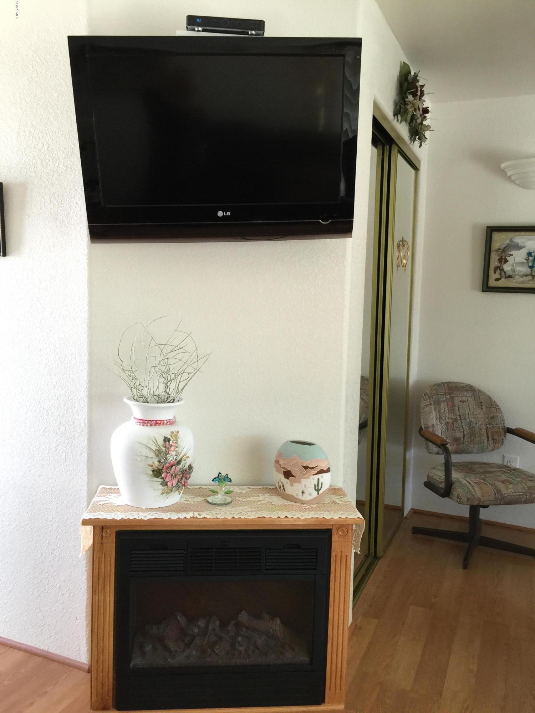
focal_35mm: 29
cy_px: 356
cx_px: 268
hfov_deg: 48.2
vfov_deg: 61.7
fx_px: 598
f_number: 2.2
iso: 32
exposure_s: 1/15
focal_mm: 4.15
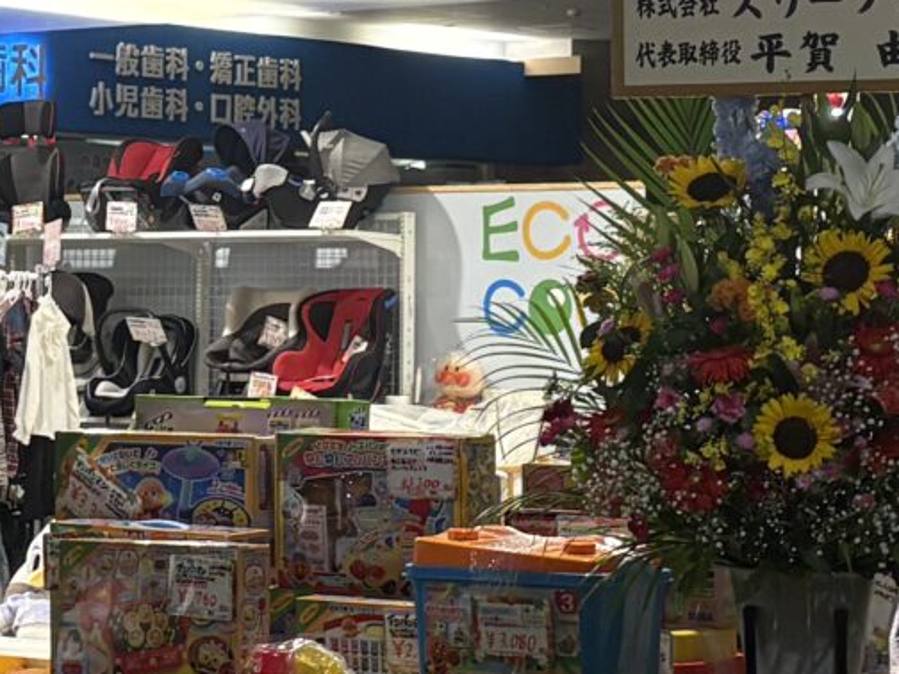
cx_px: 75
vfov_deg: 11.2
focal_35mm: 132
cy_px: 144
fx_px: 3428
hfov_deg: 14.8
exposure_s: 1/60
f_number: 1.6
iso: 160
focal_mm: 5.96
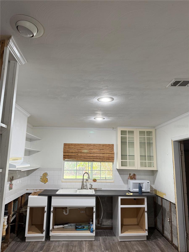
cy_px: 126
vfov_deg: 71.6
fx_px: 175
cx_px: 94
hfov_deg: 56.8
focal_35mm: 24
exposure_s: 1/60
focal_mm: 6.76
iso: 160
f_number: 1.78
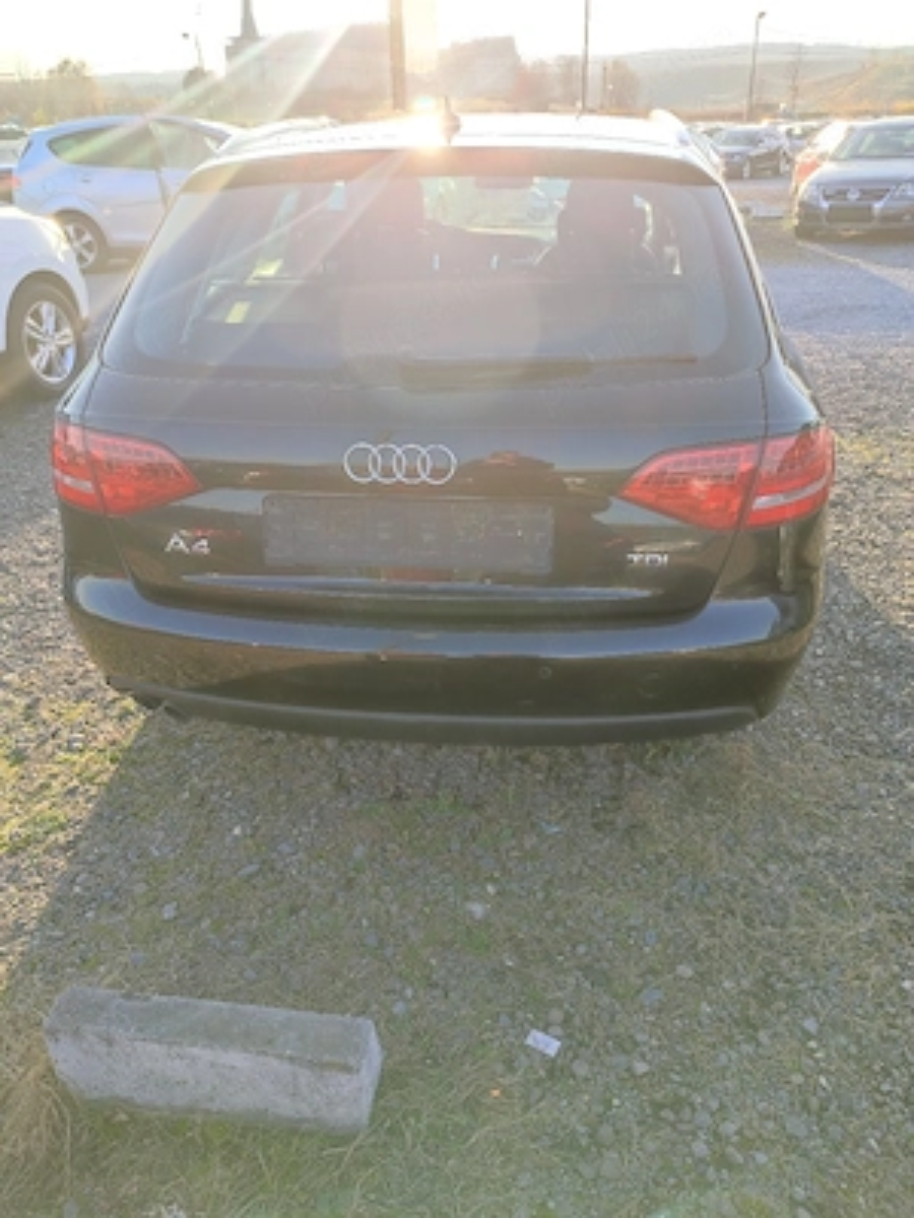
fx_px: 845
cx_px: 457
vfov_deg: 71.6
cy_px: 609
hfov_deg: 56.8
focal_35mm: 24
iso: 78
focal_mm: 5.89
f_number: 1.89
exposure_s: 1/100
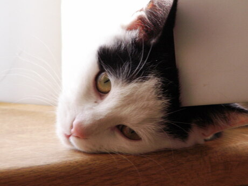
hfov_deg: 5.0
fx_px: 2816
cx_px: 124
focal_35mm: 393
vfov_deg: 3.8
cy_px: 93
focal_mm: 65.16
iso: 160
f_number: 4.5
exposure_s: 1/60
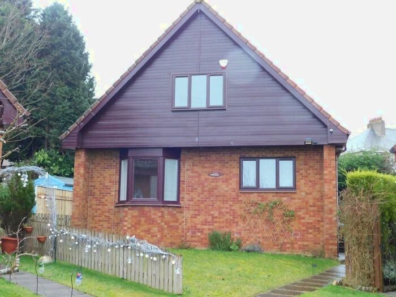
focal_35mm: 45
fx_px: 515
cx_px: 198
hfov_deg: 42.1
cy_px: 148
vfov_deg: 32.2
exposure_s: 1/30
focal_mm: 8
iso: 180
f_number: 3.7
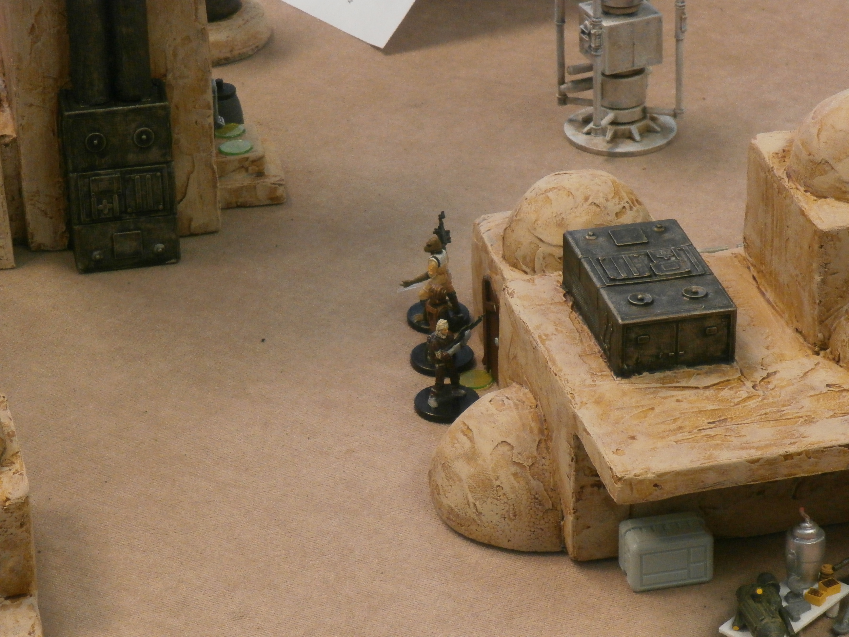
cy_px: 318
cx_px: 424
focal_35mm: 130
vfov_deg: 11.4
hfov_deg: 15.2
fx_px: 3188
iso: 400
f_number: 6.5
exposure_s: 1/40
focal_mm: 23.5
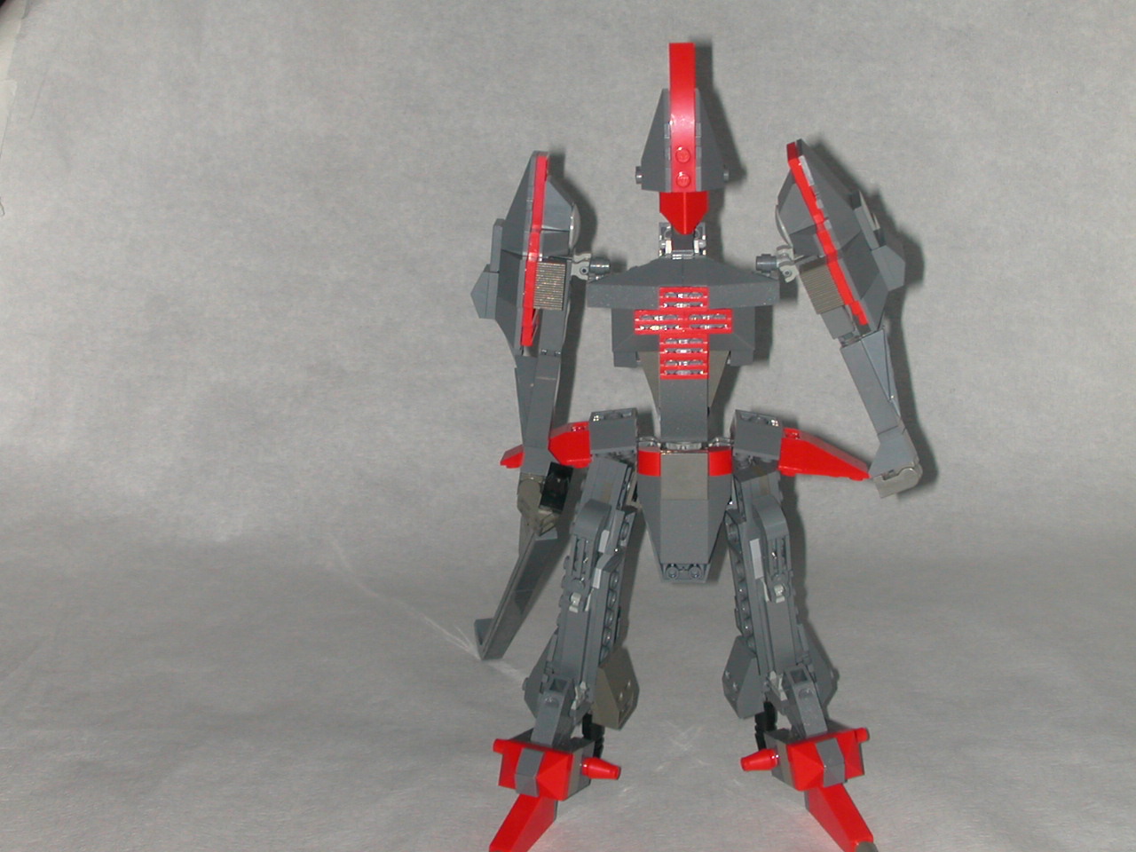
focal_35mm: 64
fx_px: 2100
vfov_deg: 22.9
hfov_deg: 30.3
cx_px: 568
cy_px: 426
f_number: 3.5
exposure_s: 1/59.9
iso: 100
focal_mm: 9.7
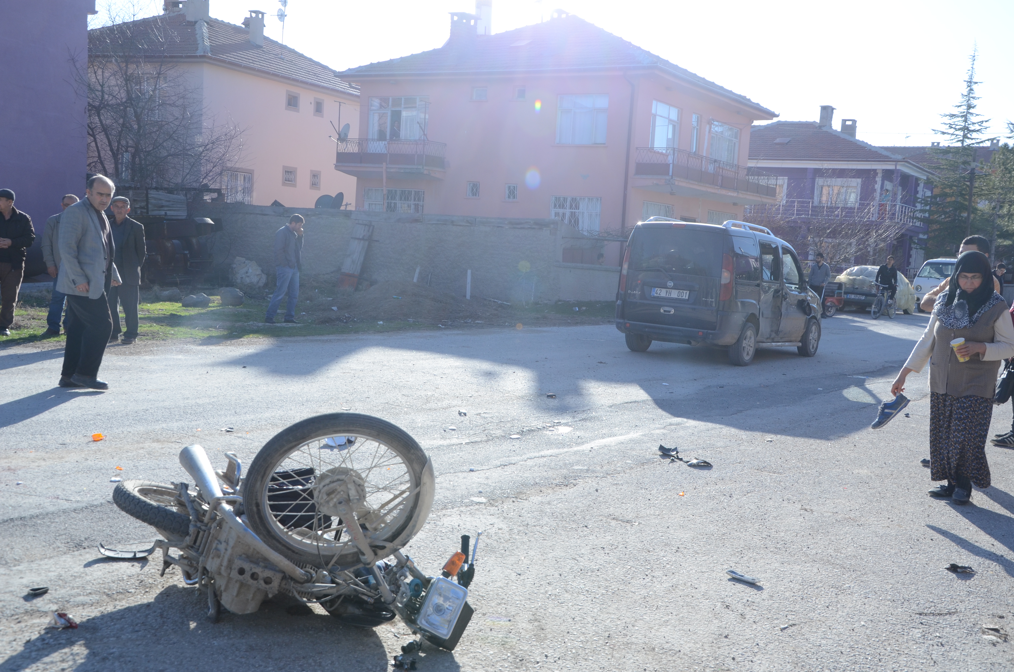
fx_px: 1054
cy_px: 336
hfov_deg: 51.4
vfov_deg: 35.3
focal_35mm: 38
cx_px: 507
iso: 250
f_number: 9
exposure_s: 1/320
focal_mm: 25
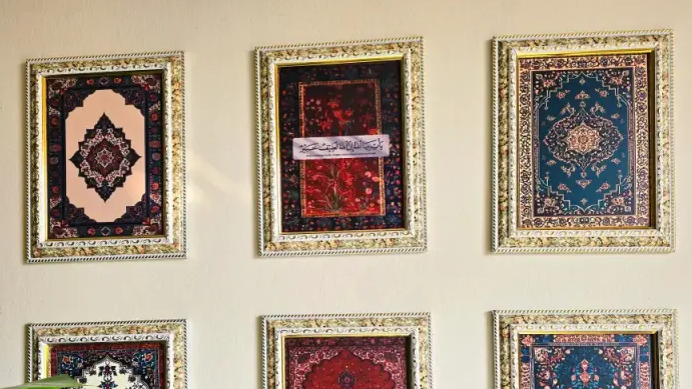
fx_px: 532
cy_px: 298
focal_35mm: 29
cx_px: 342
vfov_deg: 39.0
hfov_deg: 66.1
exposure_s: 1/182
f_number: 1.7
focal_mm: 6.3
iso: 32
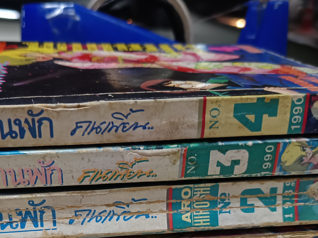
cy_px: 224
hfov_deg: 40.0
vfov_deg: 29.3
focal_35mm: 47
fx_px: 432
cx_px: 107
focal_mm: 5.31
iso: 1124
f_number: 1.7
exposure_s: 1/25
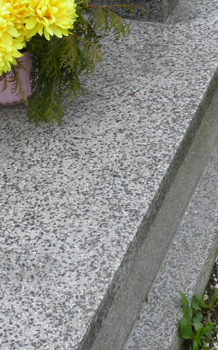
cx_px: 6
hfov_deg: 12.9
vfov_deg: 20.5
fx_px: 951
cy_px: 52
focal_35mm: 100
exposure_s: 1/200
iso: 100
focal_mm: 7.4
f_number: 4.5
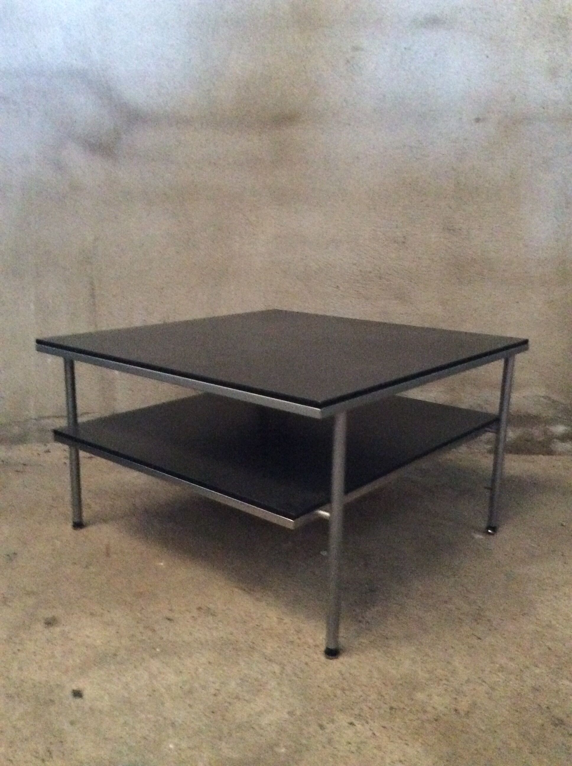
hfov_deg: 44.1
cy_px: 383
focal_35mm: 32
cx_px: 286
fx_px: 707
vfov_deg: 56.9
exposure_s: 1/17
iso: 800
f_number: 2.4
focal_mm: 3.3
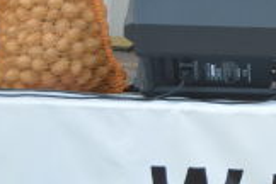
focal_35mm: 168
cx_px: 496
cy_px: -112
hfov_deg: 11.4
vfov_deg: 8.0
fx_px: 1288
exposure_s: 1/125
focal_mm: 30
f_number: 5.6
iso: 160
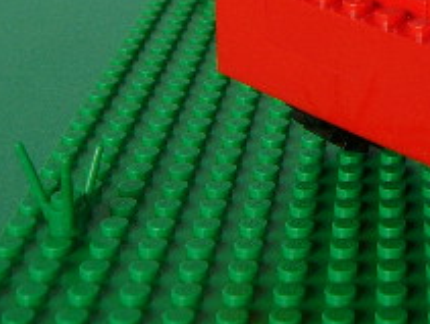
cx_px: 611
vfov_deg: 12.9
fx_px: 1356
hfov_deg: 16.6
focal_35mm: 109
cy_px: -163
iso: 50
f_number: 2.8
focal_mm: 6
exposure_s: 1/60
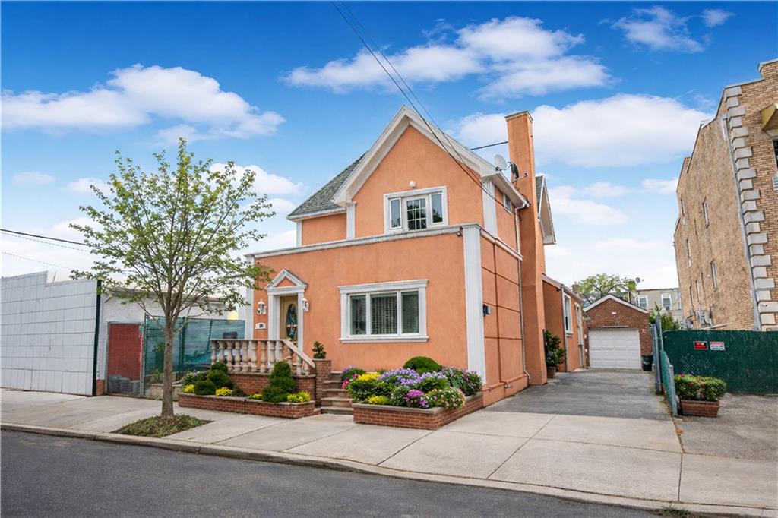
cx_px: 389
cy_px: 259
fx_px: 443
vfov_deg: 60.7
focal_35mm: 20
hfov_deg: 82.6
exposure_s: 1/320
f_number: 4.5
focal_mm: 20.5
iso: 100
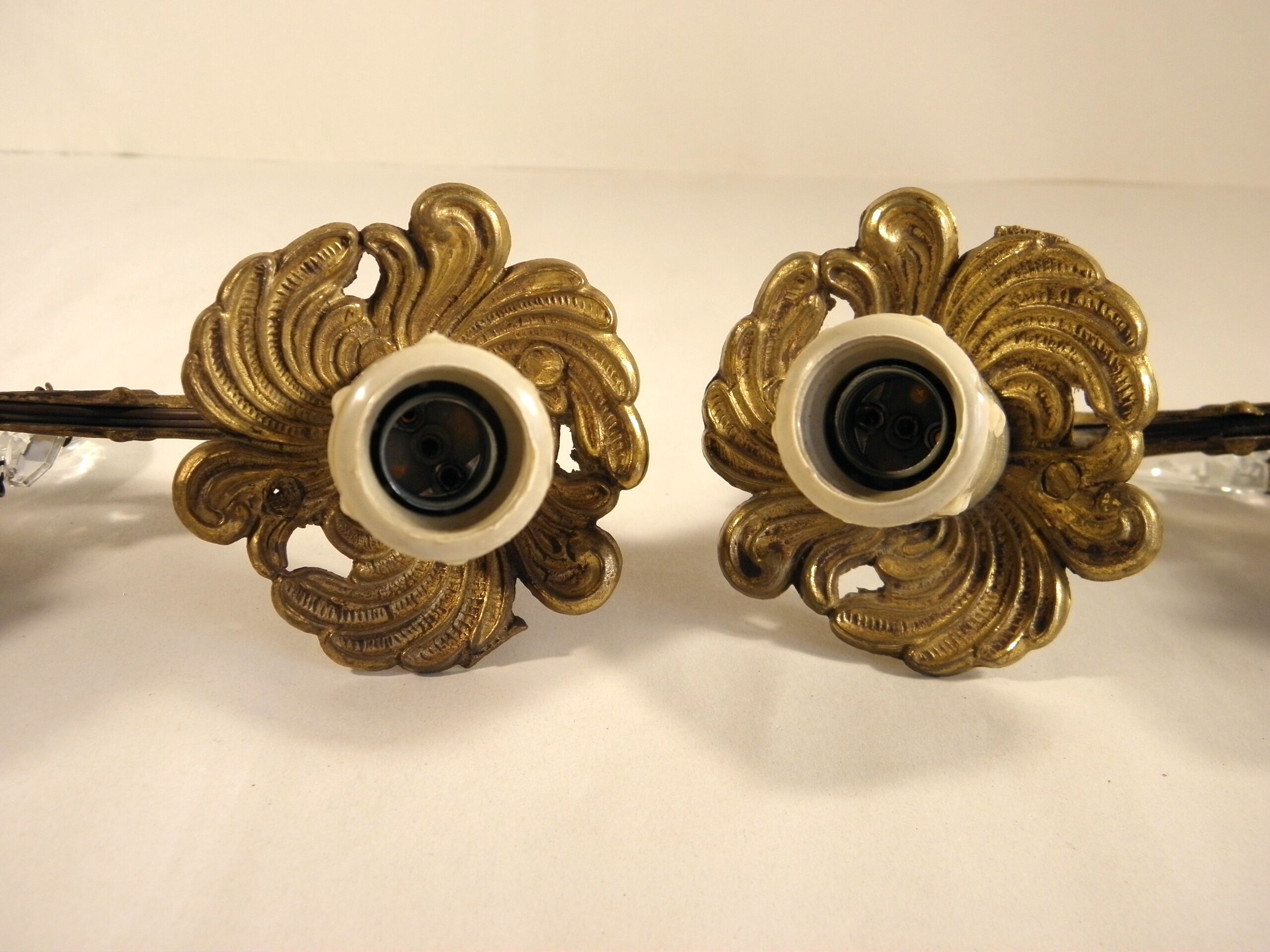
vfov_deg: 32.9
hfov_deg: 42.9
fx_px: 1614
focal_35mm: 44
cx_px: 635
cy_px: 476
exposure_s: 1/40
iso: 125
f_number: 3.9
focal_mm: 7.9
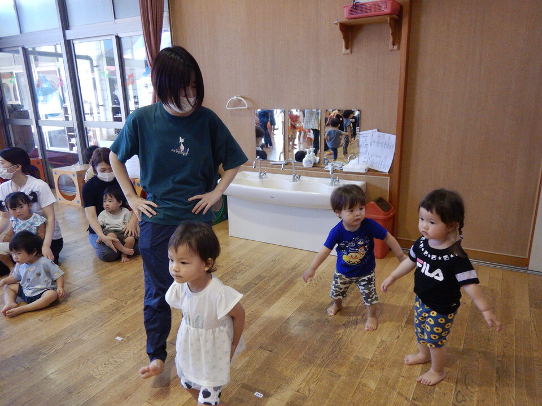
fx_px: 391
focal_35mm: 25
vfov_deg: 54.9
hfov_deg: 69.4
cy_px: 208
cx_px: 274
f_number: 2.8
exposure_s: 1/30
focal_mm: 4.3
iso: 160
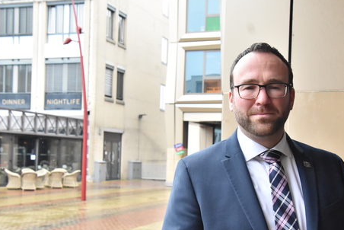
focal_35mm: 58
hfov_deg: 34.6
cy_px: 142
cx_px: 188
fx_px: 551
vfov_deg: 23.5
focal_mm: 29
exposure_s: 1/1000
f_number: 5.6
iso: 4000
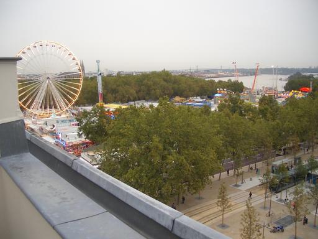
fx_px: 322
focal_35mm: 35
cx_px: 159
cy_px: 120
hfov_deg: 52.6
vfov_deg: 40.7
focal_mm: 5.8
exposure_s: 1/60
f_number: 2.6
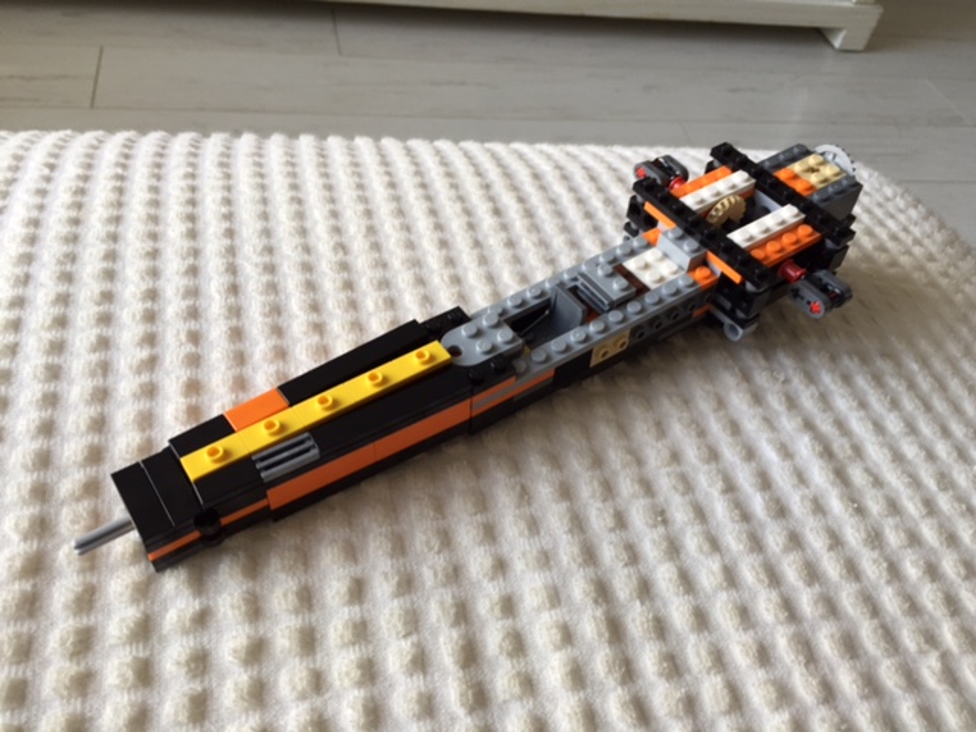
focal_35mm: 29
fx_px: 818
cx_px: 488
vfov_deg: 48.2
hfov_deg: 61.7
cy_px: 366
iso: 40
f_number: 2.2
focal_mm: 4.15
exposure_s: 1/50
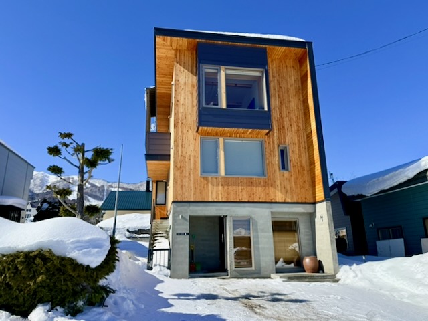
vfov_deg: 56.8
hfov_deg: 71.6
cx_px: 214
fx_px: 297
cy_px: 160
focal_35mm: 24
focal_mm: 6.76
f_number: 1.78
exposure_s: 1/7353
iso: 100
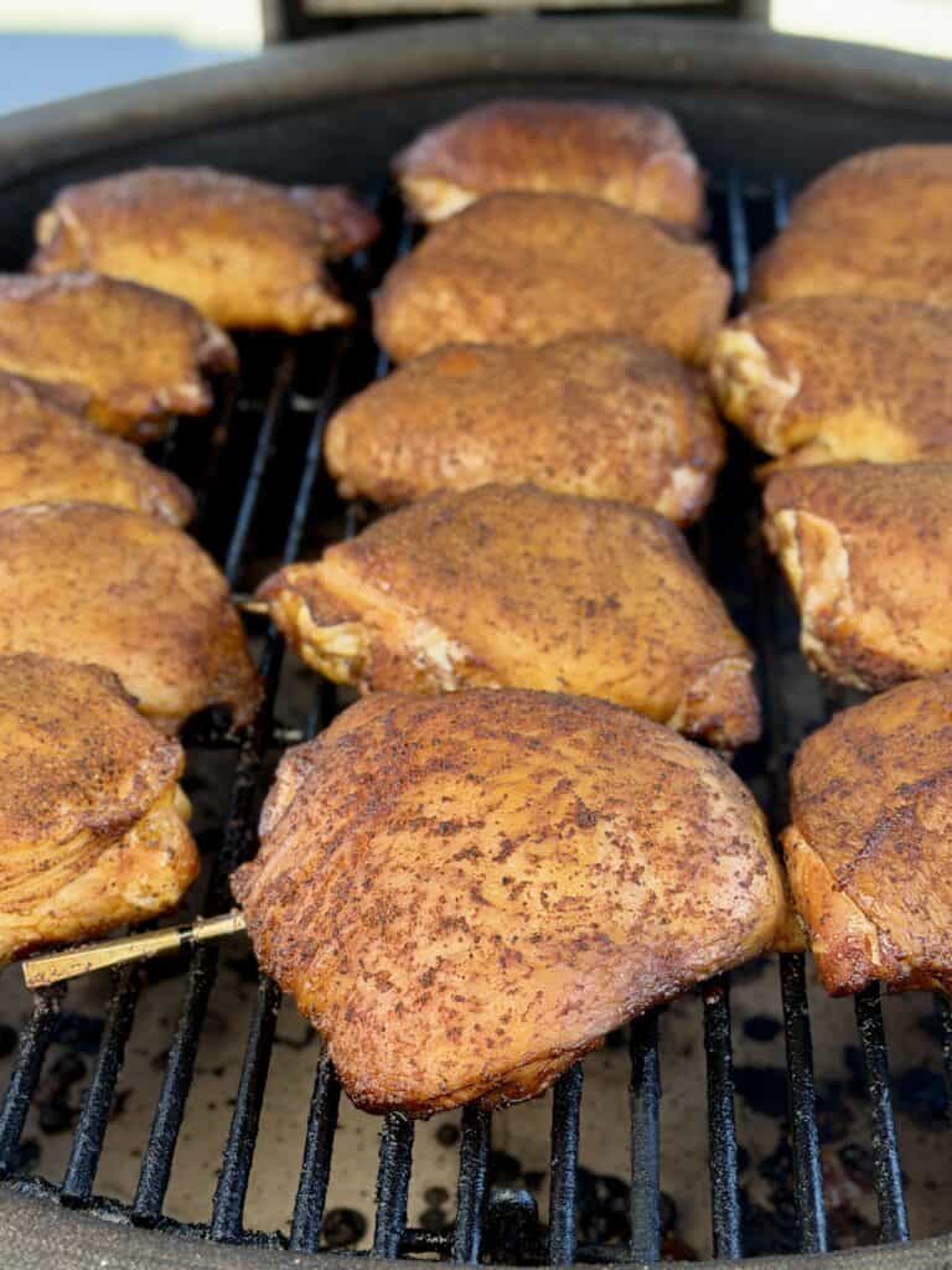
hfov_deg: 30.3
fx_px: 1760
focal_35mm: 48
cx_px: 476
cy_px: 635
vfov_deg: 39.7
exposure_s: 1/186
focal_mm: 6.76
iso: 80
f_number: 1.78
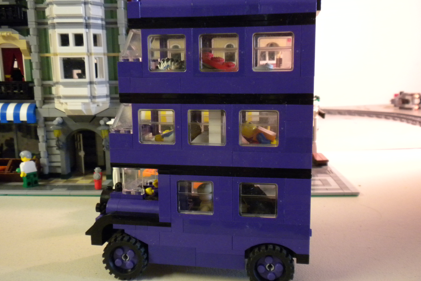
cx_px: 210
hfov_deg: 49.6
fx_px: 456
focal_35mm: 39
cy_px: 135
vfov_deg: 34.2
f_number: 3.5
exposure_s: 1/10.8
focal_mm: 6.6
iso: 400
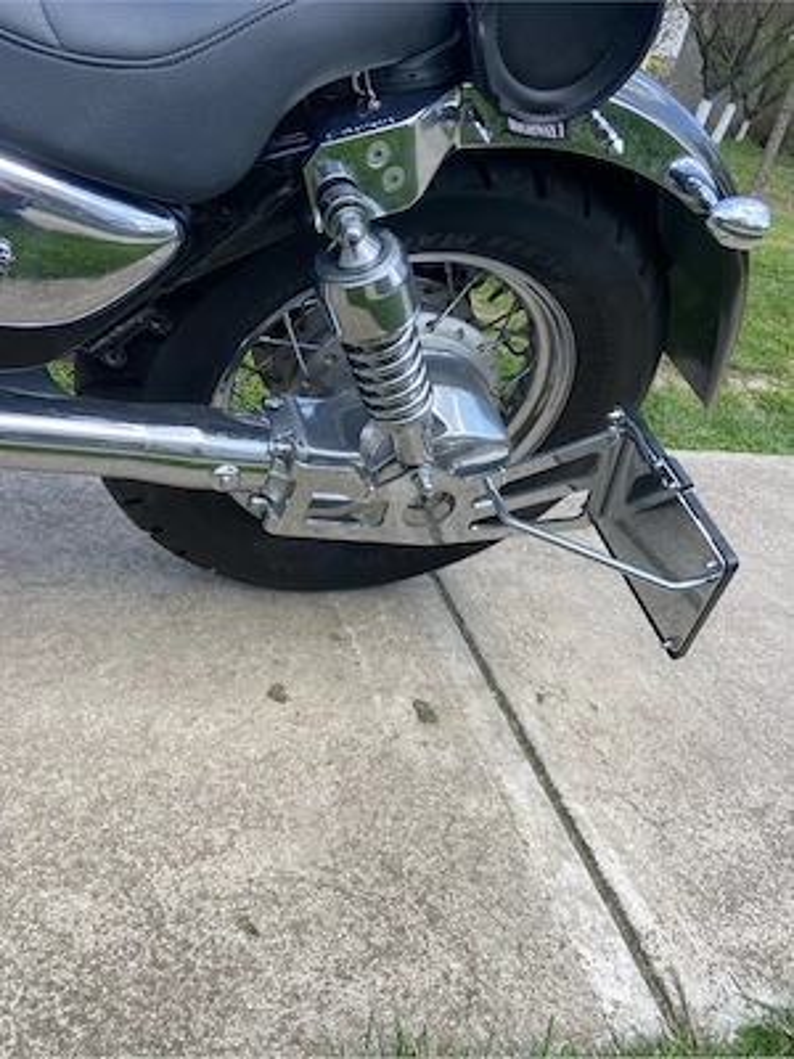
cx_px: 397
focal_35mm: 26
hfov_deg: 53.1
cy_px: 530
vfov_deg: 67.3
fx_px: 795
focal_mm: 4.25
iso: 32
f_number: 1.8
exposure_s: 1/742
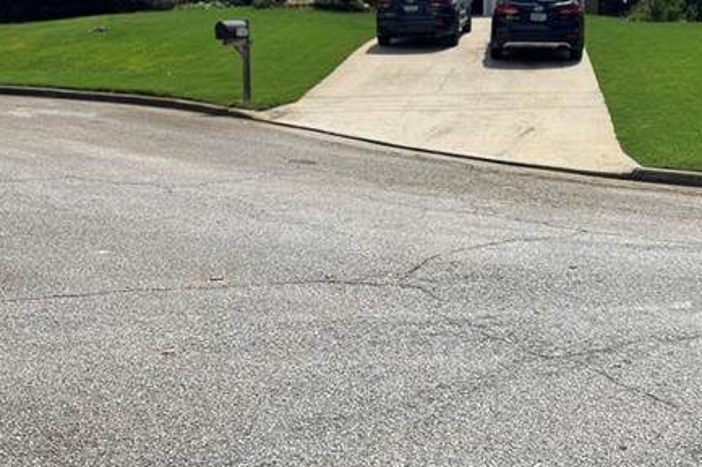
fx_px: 935
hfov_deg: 41.1
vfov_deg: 27.8
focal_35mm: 48
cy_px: 143
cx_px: 384
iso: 50
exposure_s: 1/8696
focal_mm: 5.7
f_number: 1.5
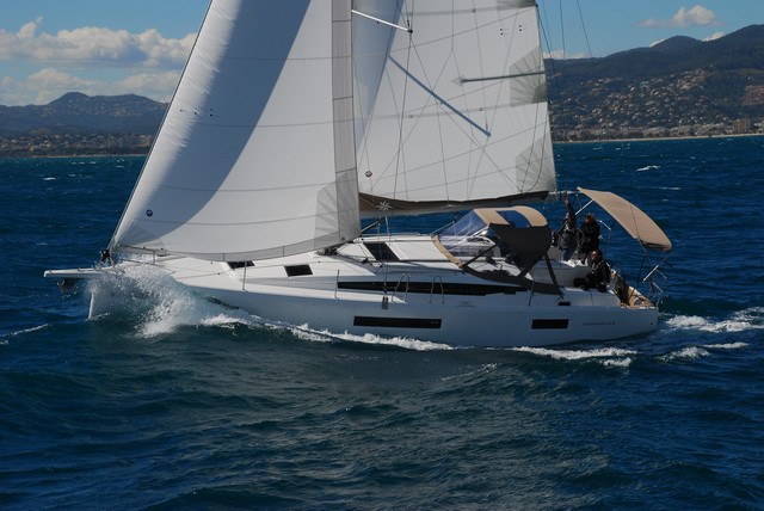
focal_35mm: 112
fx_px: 2390
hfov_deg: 18.2
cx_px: 382
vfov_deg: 12.2
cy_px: 256
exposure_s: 1/1000
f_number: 11
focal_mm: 75
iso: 250
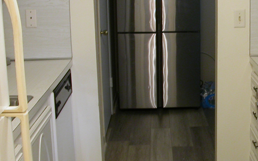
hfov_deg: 27.4
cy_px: 100
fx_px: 513
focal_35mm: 73
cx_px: 219
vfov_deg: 17.8
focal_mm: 7.85
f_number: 2.6
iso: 100
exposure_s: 1/10.8
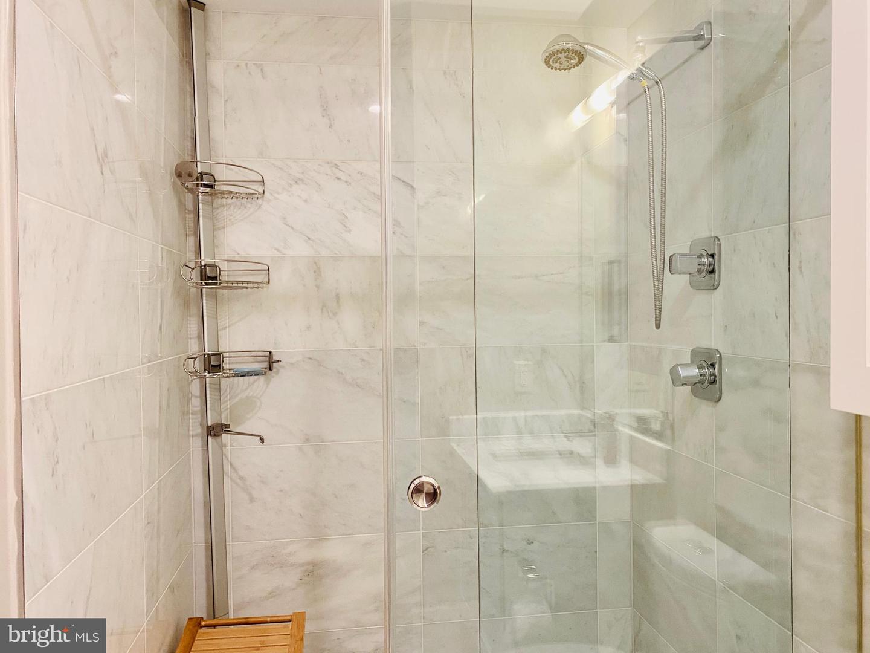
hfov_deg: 67.3
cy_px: 326
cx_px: 435
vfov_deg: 53.1
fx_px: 653
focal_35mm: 26
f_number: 1.8
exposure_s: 1/60
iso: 200
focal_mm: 4.25
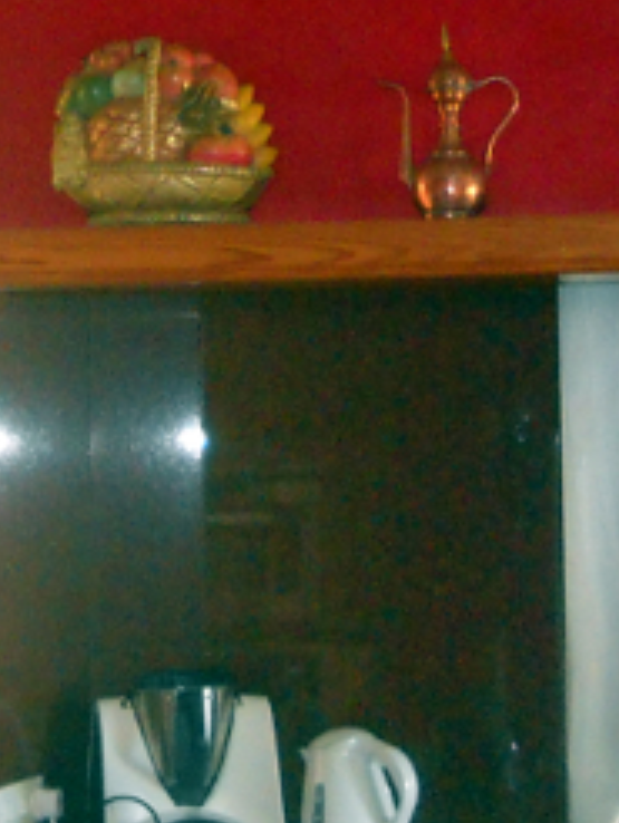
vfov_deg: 13.0
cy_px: -15
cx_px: -120
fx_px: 3570
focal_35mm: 150
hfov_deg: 9.8
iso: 400
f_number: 3.1
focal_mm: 6.72
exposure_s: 1/30
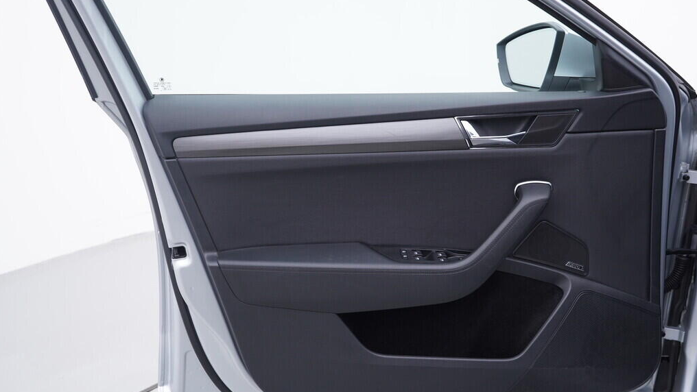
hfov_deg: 52.8
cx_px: 348
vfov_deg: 31.2
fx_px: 702
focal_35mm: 38
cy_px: 214
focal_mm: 24
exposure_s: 1/50
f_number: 3.2
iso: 125
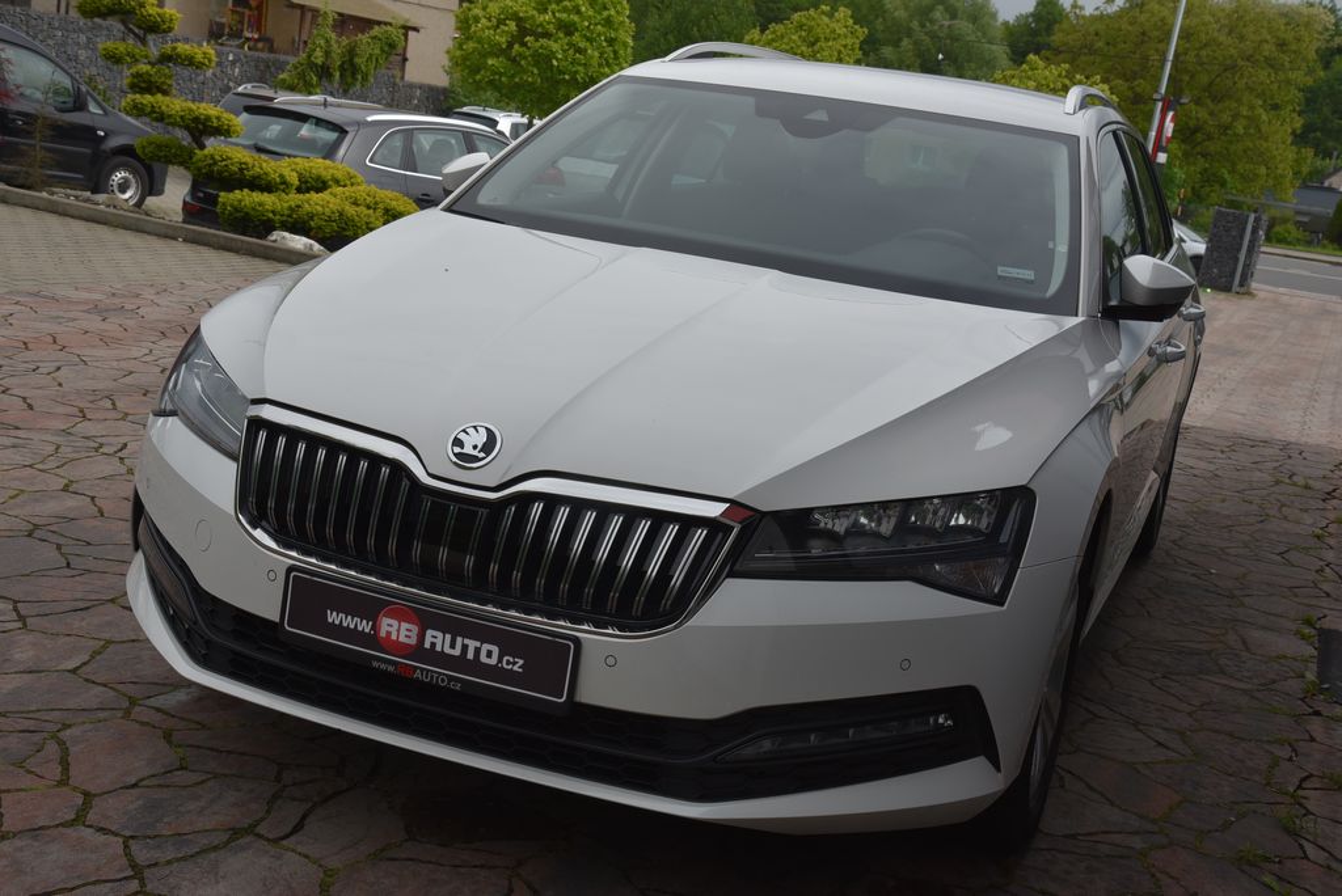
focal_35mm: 46
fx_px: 1716
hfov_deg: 42.7
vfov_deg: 29.3
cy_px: 448
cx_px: 671
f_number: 13
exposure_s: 1/640
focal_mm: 46
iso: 500
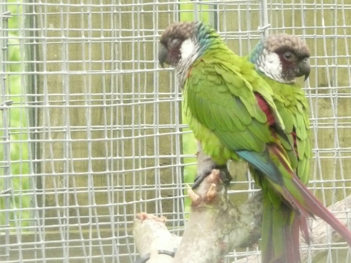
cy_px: 132
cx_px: 176
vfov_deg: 3.5
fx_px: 4259
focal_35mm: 420
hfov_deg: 4.7
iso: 640
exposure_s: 1/125
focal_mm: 46
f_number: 4.9
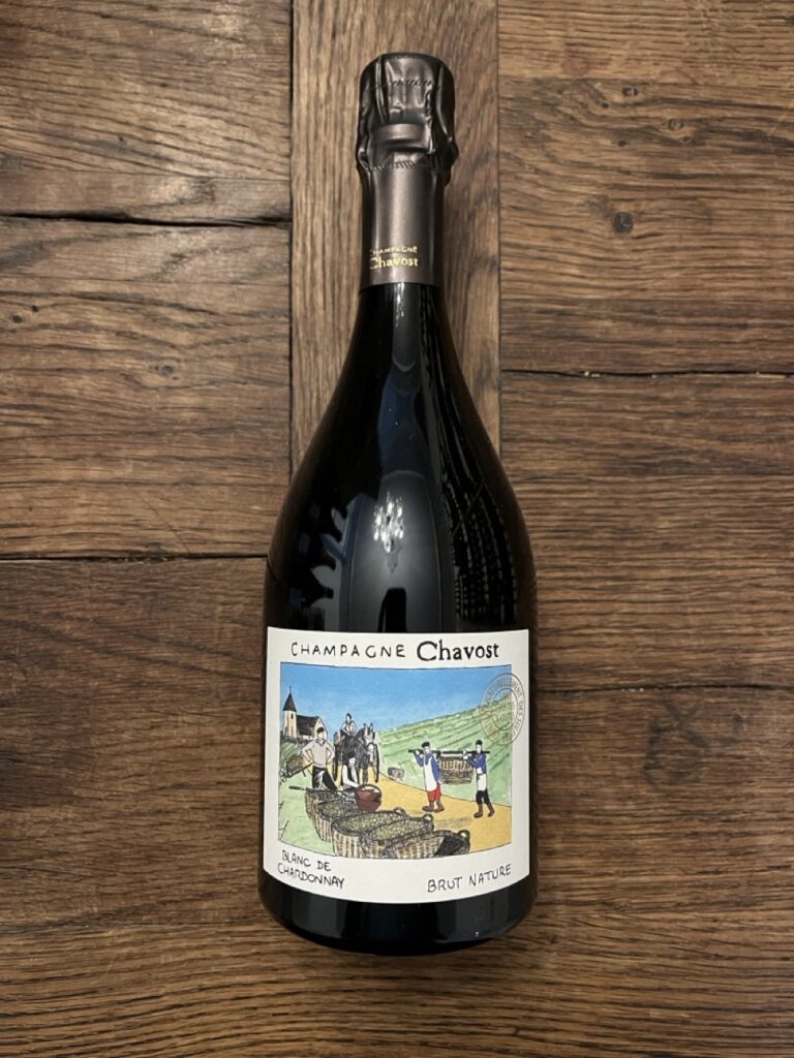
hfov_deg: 53.1
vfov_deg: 67.3
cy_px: 529
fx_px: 795
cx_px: 397
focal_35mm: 26
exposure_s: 1/50
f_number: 1.6
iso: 400
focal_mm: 5.1
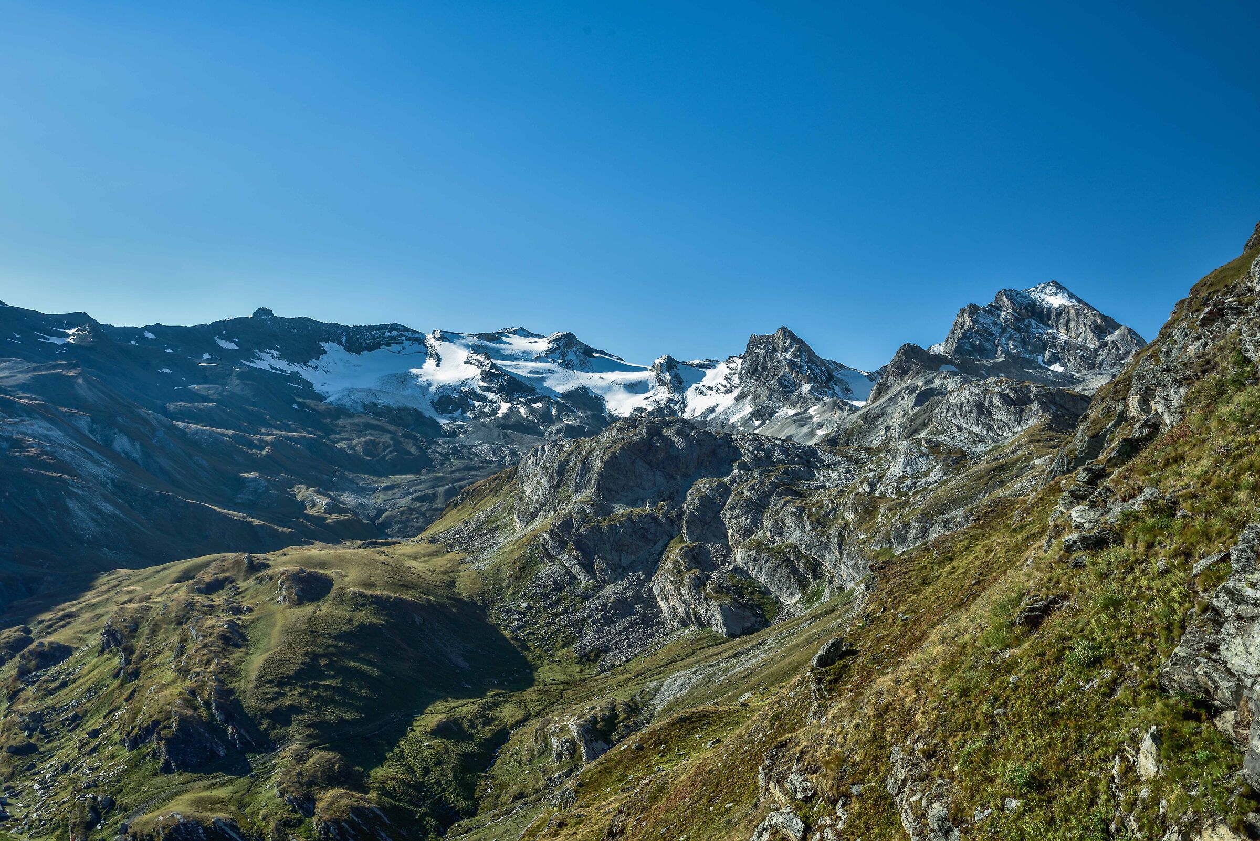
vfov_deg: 37.9
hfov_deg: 54.4
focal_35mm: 35
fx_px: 1225
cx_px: 630
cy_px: 420
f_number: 11
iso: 100
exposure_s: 1/25
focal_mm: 35
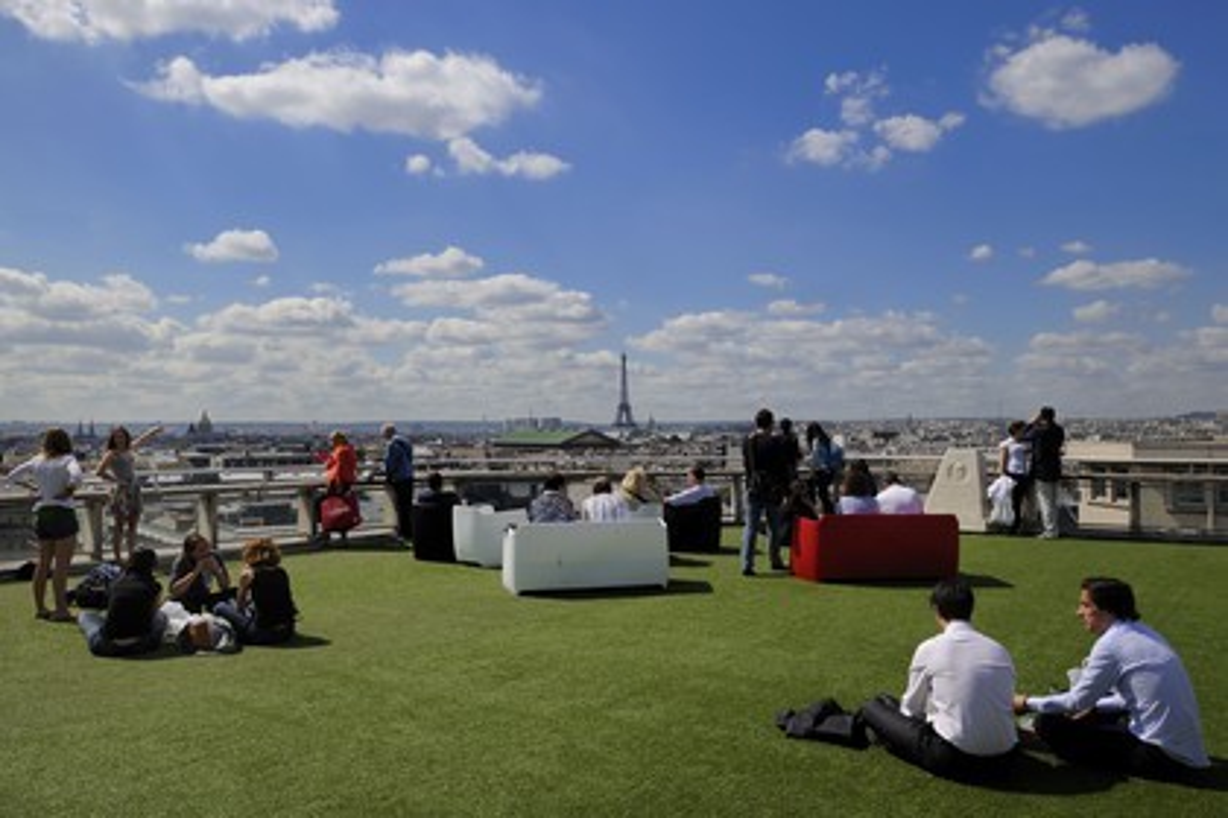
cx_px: 614
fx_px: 921
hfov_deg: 67.4
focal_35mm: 27
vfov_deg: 47.9
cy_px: 409
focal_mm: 27
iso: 200
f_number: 18
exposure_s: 1/160
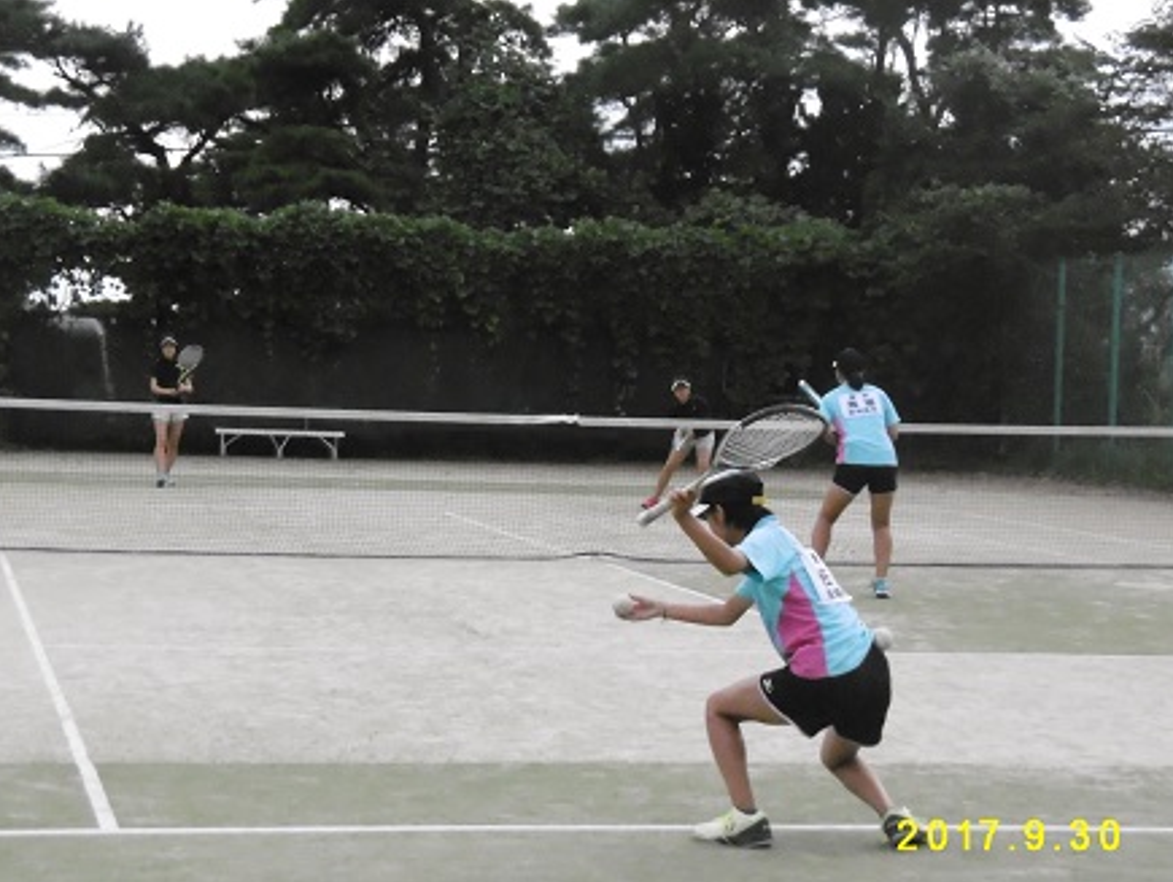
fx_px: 2917
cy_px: 440
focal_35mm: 86
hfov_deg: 22.7
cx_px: 574
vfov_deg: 17.2
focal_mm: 14
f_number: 11.4
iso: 1600
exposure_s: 1/500
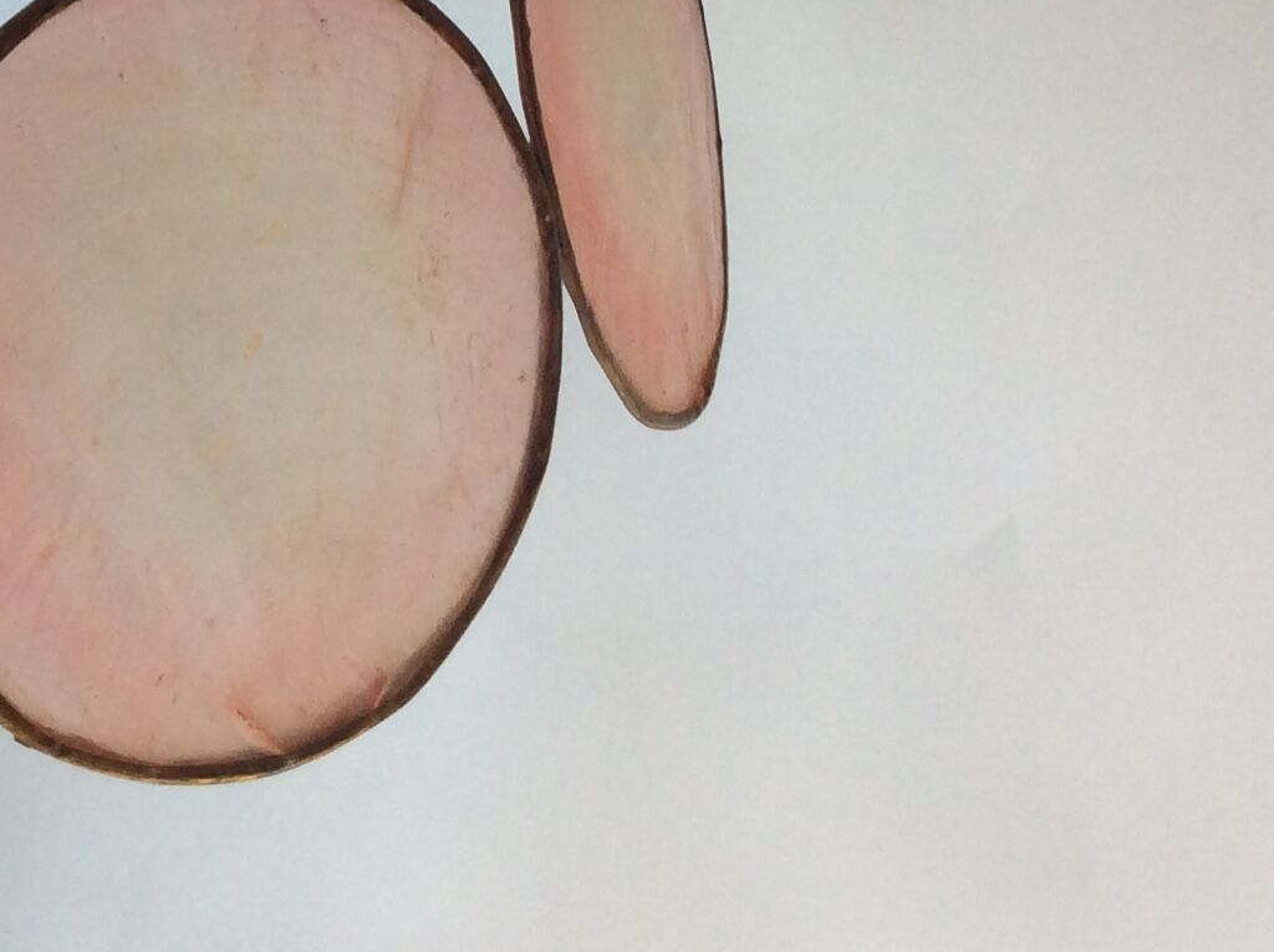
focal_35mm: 81
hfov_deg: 23.8
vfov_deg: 17.2
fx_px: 2977
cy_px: -240
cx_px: 239
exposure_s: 1/50
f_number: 2.4
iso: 32
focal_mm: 3.3
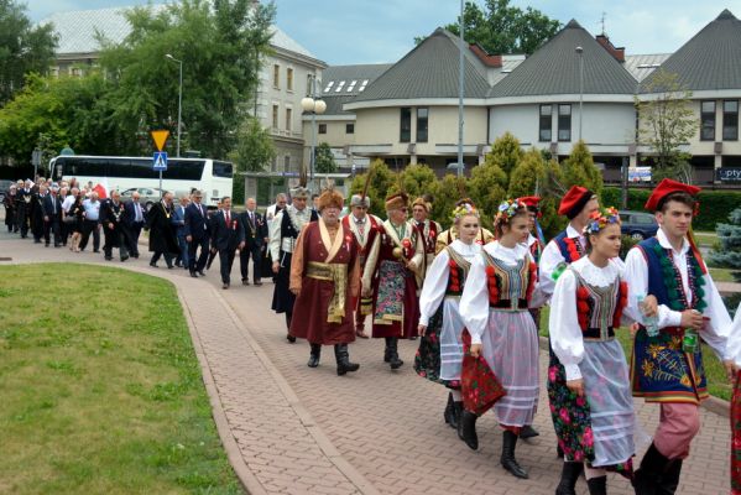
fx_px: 803
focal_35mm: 39
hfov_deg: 49.5
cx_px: 370
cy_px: 248
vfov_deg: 34.2
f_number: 4.5
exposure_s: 1/1250
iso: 400
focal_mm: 26
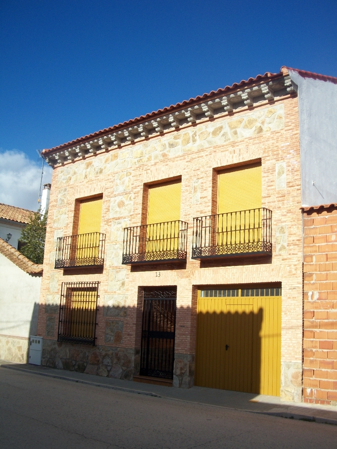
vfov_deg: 52.6
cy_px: 224
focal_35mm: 35
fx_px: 454
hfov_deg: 40.7
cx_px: 168
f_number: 5.6
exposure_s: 1/320
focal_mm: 6.3
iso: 80
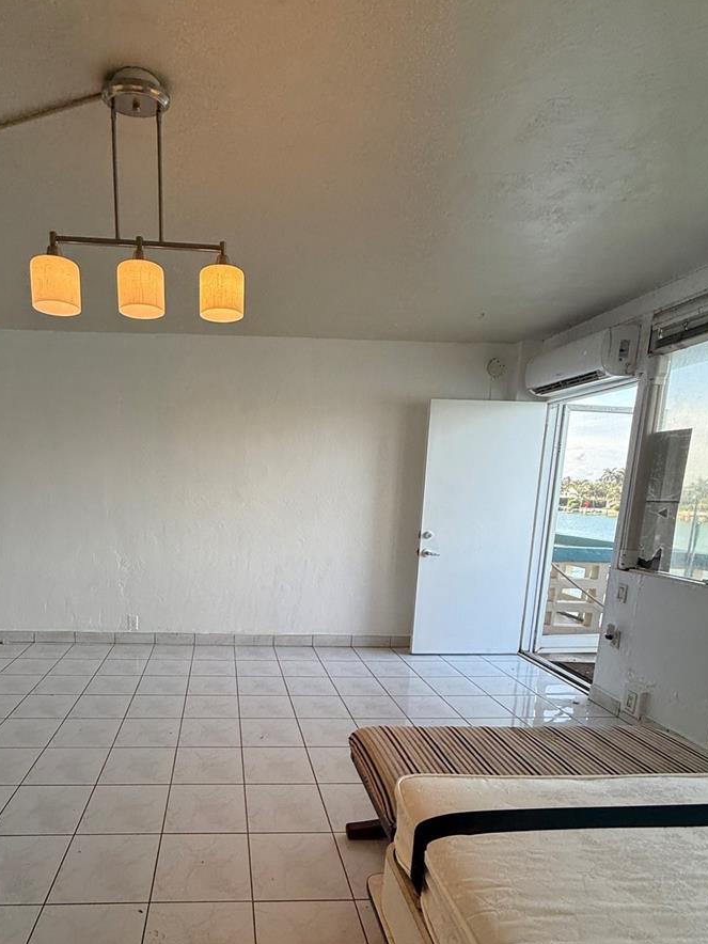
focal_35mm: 19
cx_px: 246
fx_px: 518
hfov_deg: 67.1
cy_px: 579
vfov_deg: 83.3
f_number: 2.2
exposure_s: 1/164
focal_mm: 2.22
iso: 64
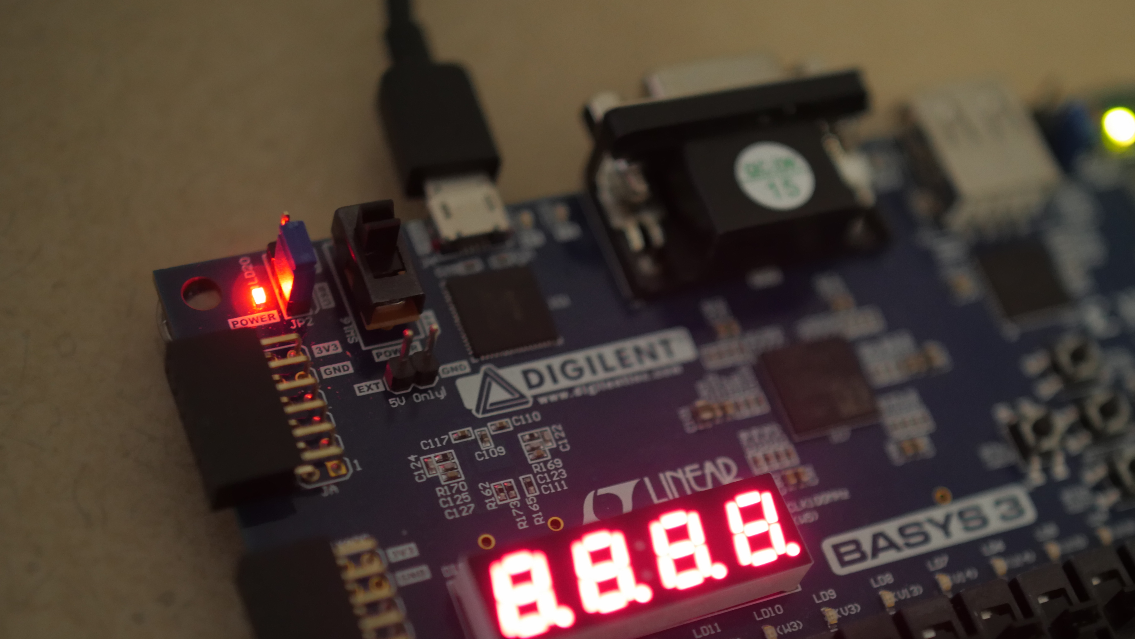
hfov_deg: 30.4
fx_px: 2077
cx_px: 717
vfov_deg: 17.4
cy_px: 479
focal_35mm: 69
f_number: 1.2
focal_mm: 25
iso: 640
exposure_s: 1/100
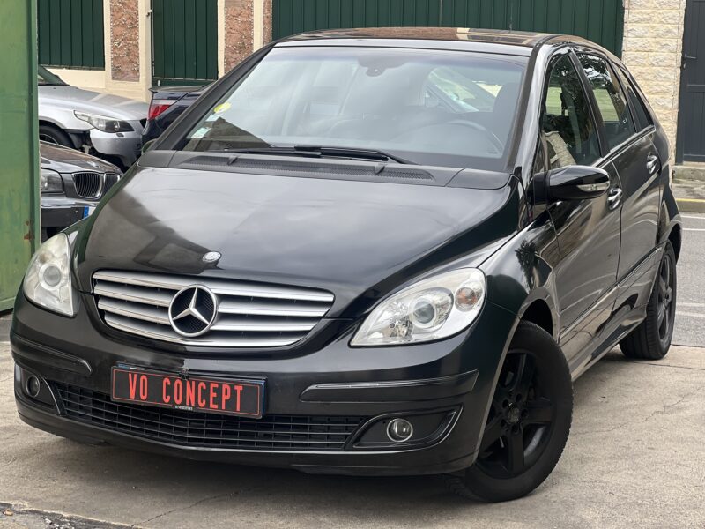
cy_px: 264
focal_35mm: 77
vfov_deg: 19.1
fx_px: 1568
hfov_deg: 25.3
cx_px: 352
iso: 20
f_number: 2.8
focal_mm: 9
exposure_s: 1/125
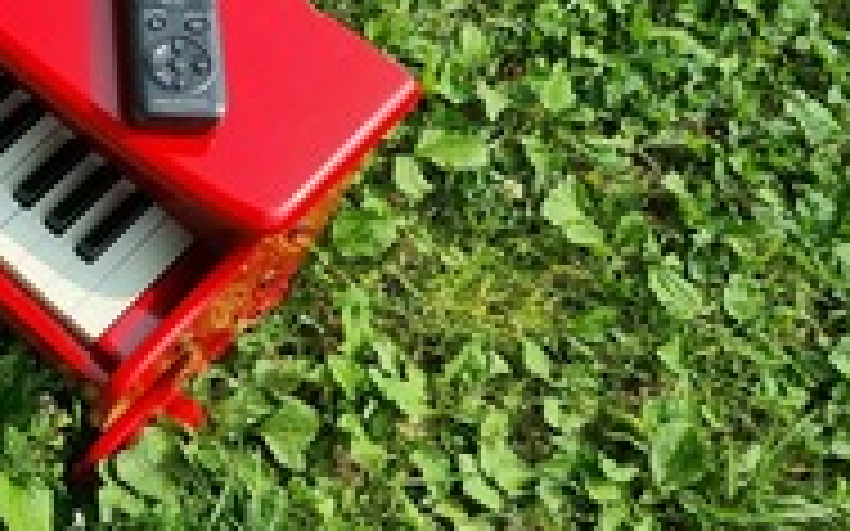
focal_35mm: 73
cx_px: -261
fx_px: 1691
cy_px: -25
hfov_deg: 24.5
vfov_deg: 17.3
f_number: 1.8
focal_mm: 5.4
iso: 50
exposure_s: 1/2464
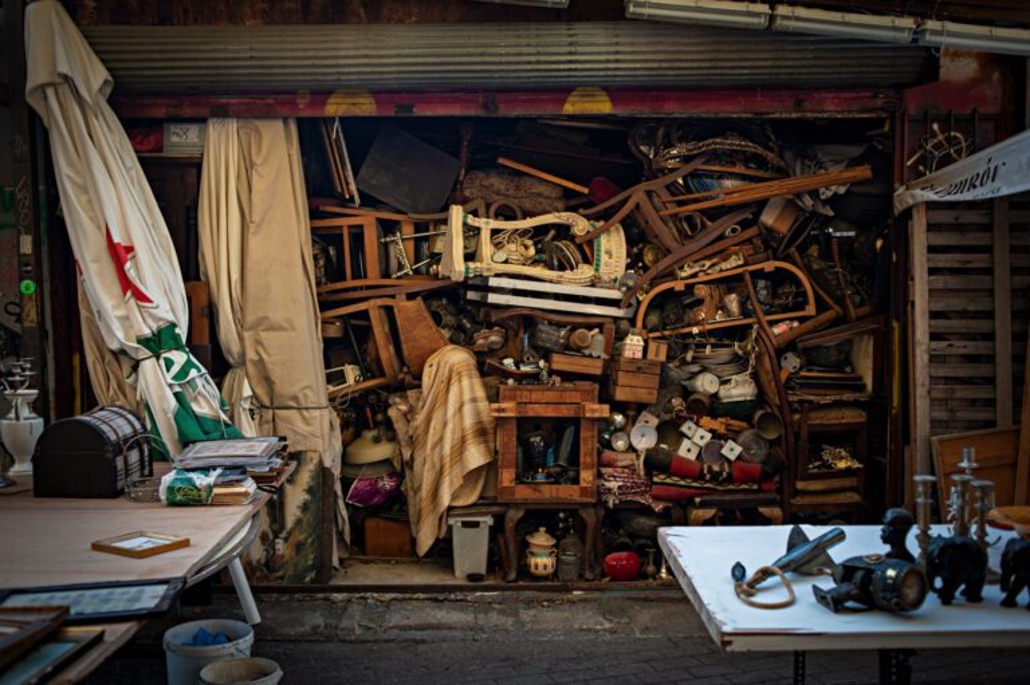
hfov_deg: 54.5
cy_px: 342
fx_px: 1001
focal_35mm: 35
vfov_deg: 37.8
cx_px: 515
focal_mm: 35
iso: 200
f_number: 4
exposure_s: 1/100
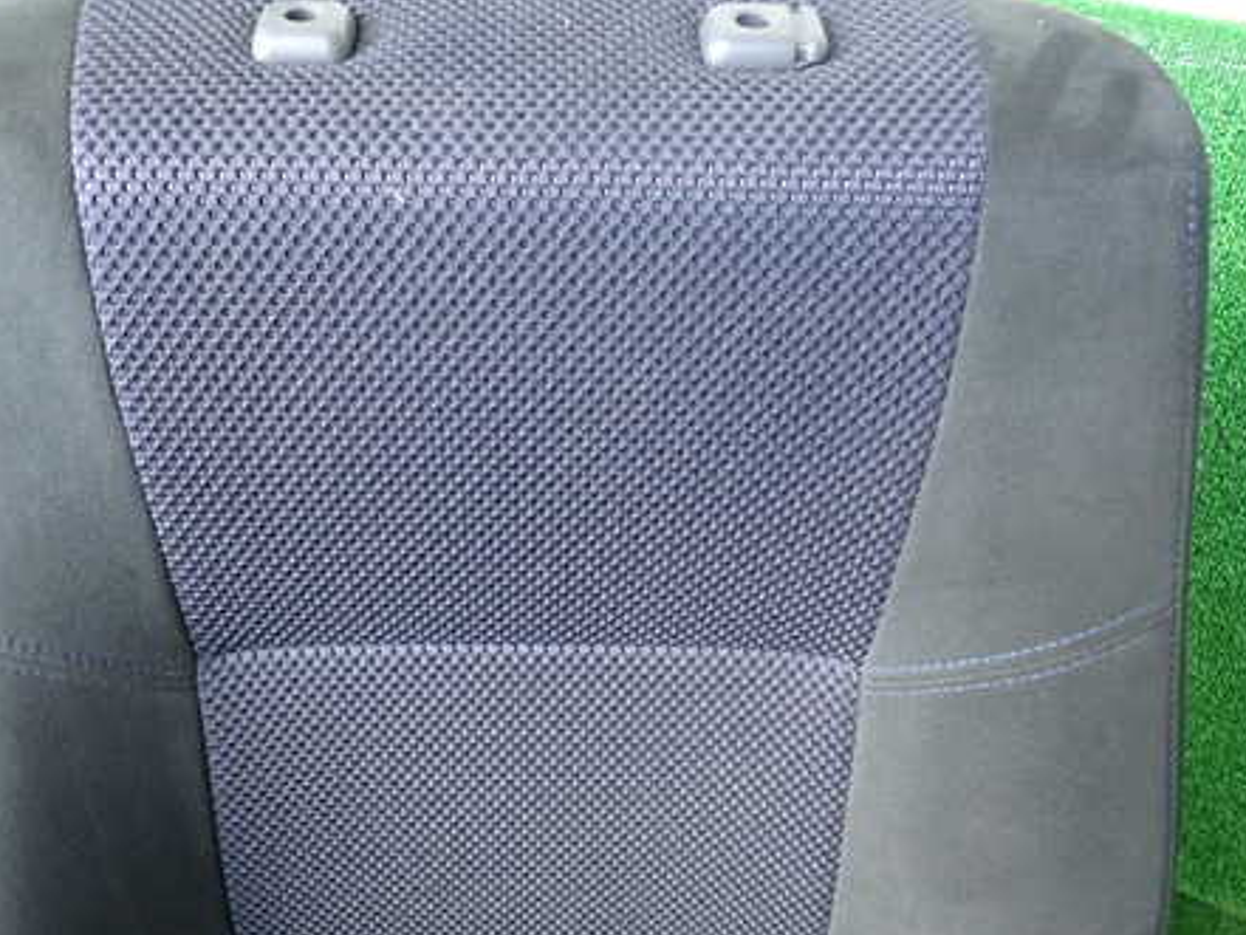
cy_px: 565
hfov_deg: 53.8
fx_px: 1224
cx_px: 548
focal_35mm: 34
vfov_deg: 41.6
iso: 320
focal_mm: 4.5
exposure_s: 1/30
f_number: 2
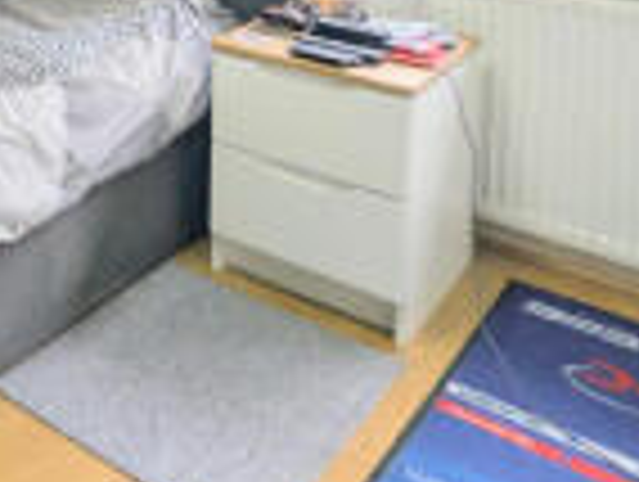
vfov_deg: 24.5
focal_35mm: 49
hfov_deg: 30.0
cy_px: -200
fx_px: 906
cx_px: -212
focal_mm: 2.23
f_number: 1.95
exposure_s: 1/45.6
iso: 36
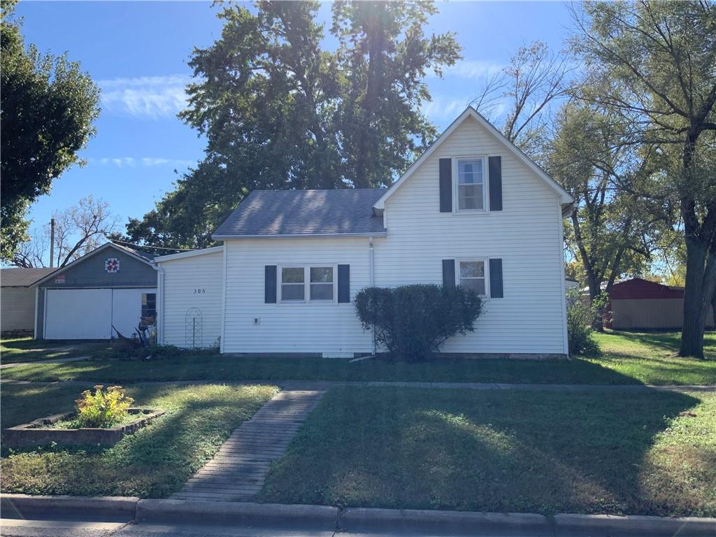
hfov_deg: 61.7
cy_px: 268
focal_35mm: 29
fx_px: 600
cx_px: 358
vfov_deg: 48.2
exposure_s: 1/1195
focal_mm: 3
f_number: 1.8
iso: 16
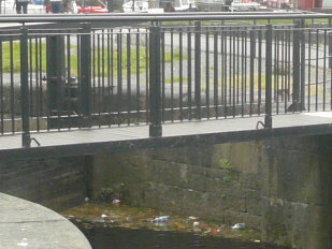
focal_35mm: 145
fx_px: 1391
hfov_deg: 13.5
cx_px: 266
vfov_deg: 10.1
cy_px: 301
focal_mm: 4.6
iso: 100
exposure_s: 1/100
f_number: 2.8
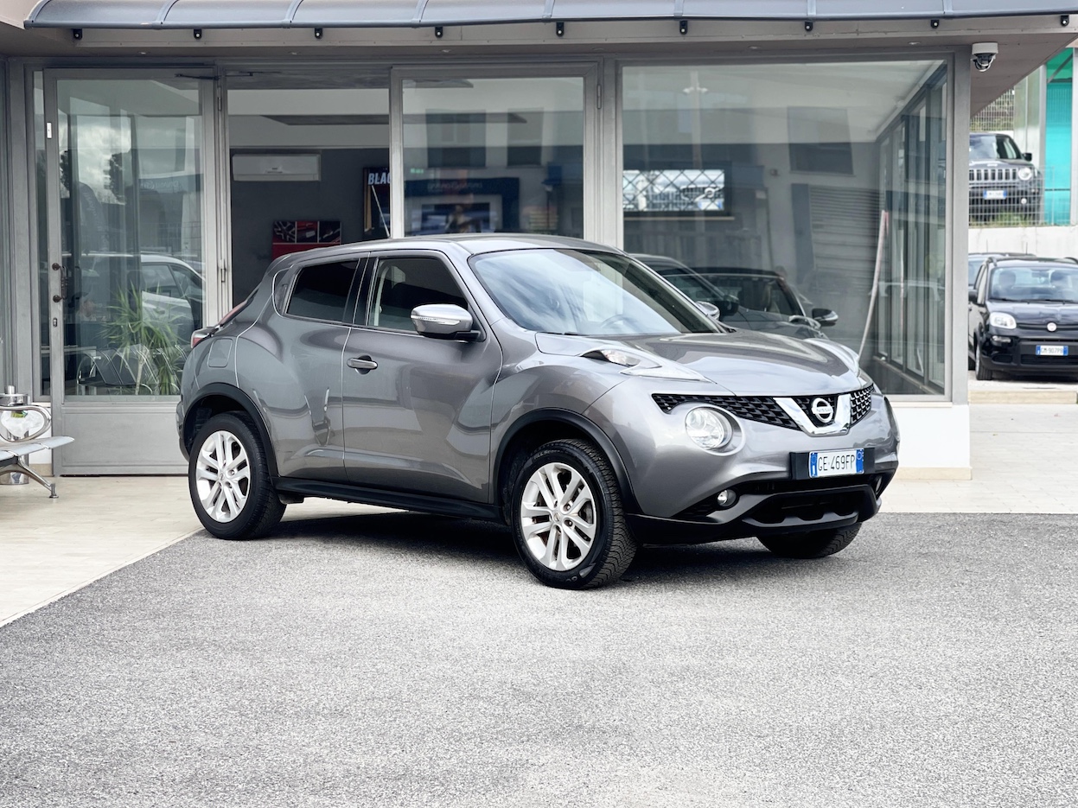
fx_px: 1993
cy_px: 404
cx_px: 539
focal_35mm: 64
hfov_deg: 30.3
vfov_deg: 22.9
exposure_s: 1/354
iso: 32
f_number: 2.2
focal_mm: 7.5
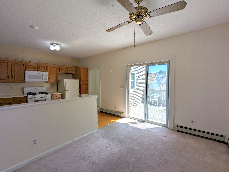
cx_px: 114
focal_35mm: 16
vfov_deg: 78.2
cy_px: 86
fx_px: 106
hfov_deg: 94.4
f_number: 2.2
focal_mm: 2.35
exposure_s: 1/694
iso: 54
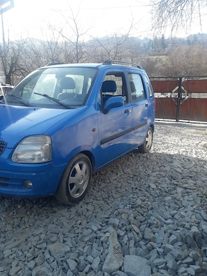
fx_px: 215
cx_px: 104
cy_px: 138
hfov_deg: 51.4
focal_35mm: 27
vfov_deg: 65.3
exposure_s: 1/312
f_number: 1.9
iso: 40
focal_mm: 3.6
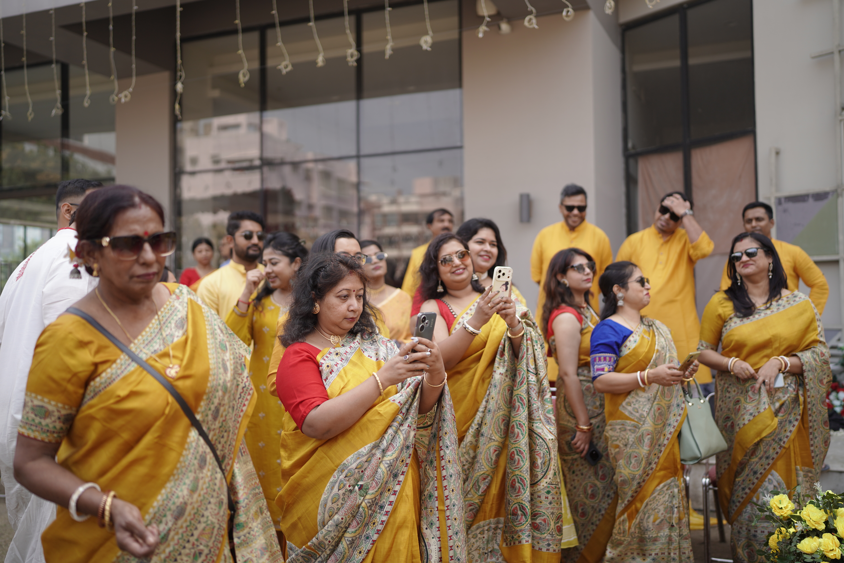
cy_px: 282
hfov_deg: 54.4
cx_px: 422
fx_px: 820
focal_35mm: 35
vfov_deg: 37.9
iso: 125
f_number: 1.4
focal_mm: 35
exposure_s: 1/2000
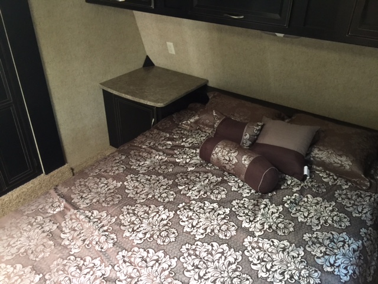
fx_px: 317
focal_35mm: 29
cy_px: 142
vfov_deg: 48.2
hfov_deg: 61.7
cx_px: 189
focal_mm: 4.15
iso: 64
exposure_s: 1/4
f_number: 2.2
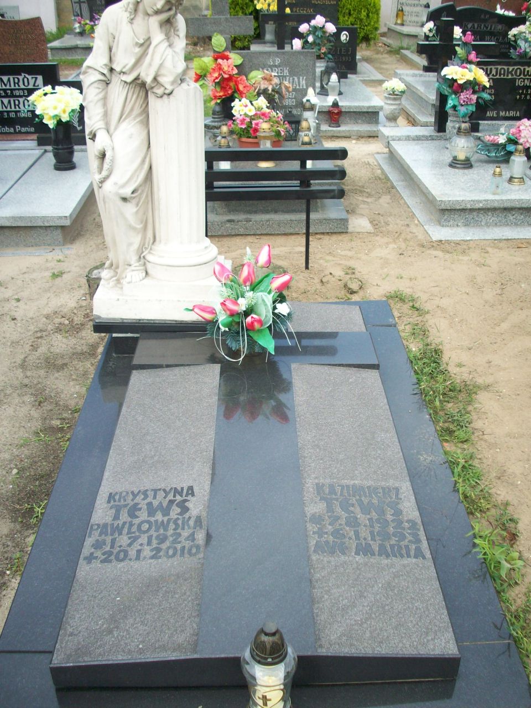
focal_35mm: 37
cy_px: 354
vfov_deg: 50.1
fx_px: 757
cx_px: 266
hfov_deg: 38.7
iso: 80
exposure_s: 1/496
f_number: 2.8
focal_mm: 6.2
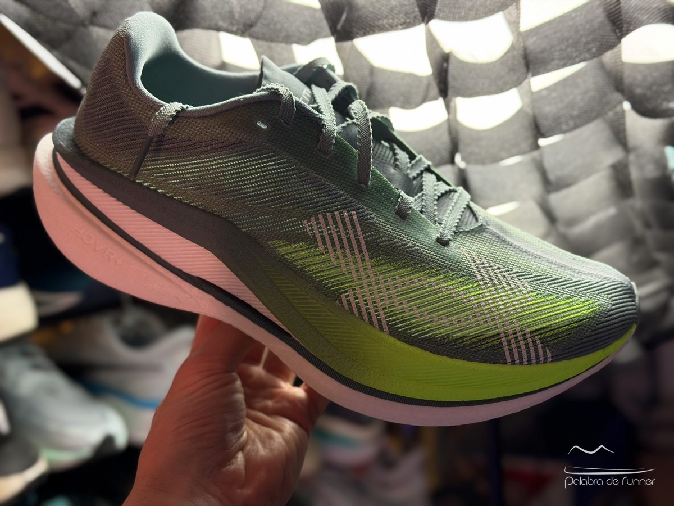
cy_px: 253
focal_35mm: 48
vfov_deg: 30.3
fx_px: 935
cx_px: 337
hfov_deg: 39.7
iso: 250
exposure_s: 1/100
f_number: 1.78
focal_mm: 6.76
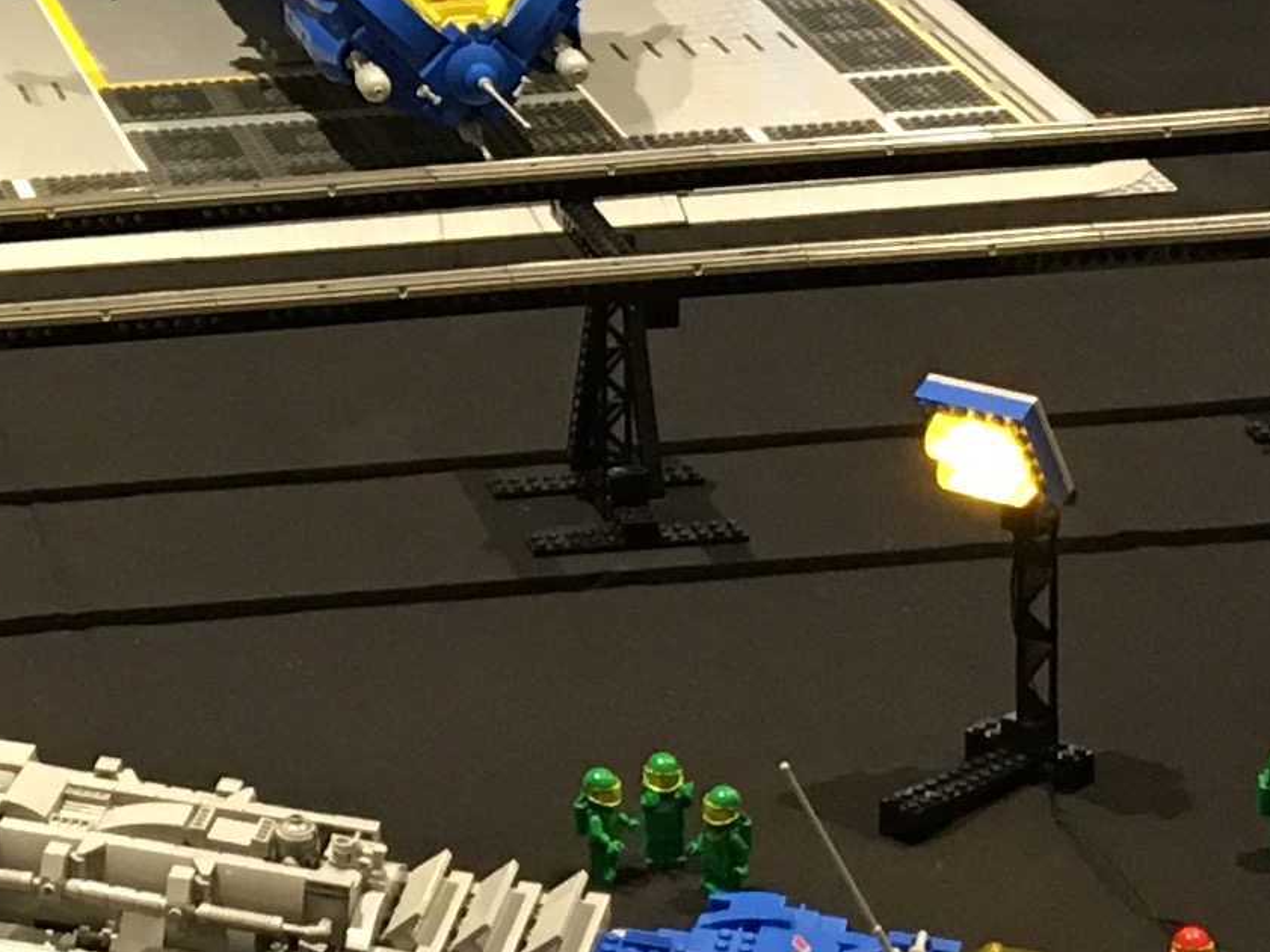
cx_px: -411
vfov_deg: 10.4
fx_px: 5100
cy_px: -388
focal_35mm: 139
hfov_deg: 13.6
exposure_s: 1/17
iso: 80
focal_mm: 4.15
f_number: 2.2
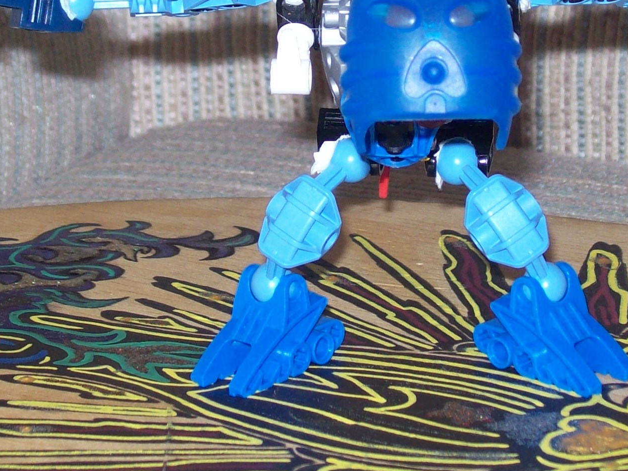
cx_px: 398
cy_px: 98
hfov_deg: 15.5
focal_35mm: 127
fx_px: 2303
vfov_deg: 11.6
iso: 80
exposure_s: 1/84.5
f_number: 3.4
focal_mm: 9.4
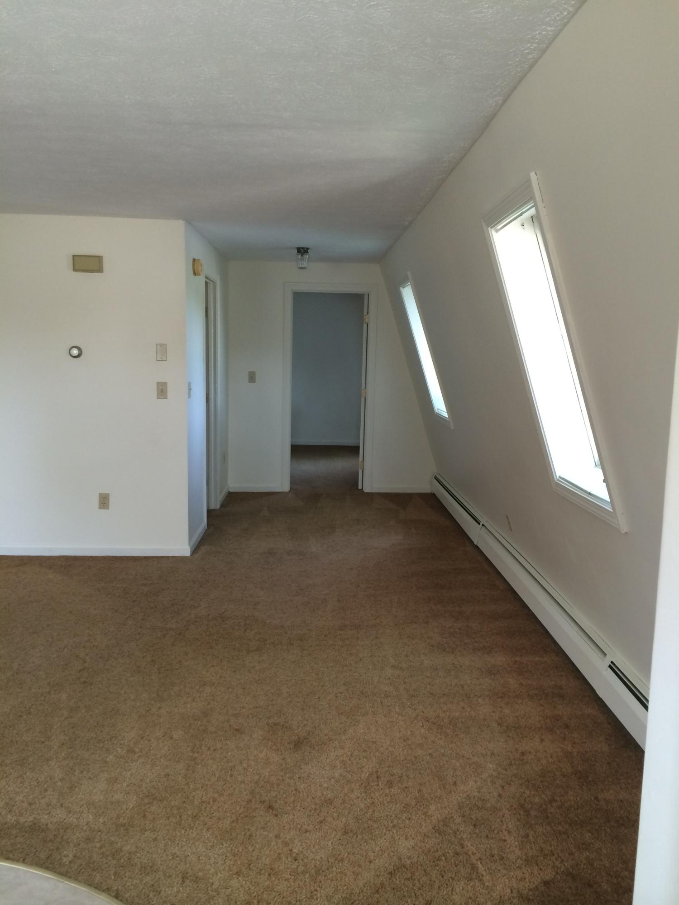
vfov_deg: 60.0
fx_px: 785
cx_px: 340
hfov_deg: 46.8
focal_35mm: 30
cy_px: 452
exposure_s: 1/33
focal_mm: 4.12
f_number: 2.2
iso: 125
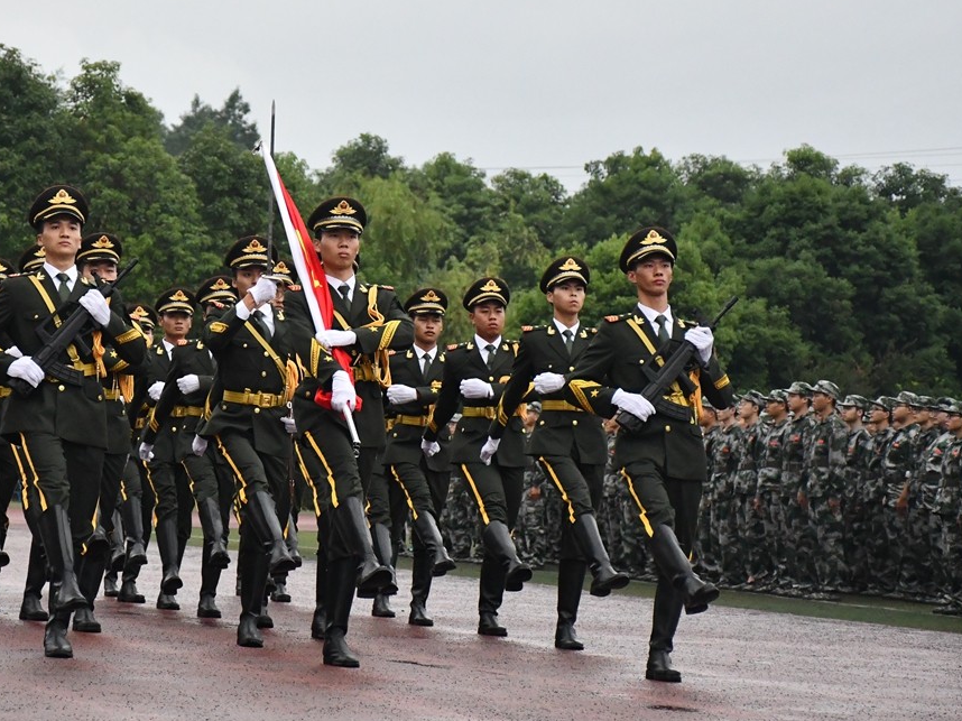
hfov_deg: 12.9
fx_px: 4251
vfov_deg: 9.7
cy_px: 297
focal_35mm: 153
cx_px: 250
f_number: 5
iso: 4000
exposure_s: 1/2000
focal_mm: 70
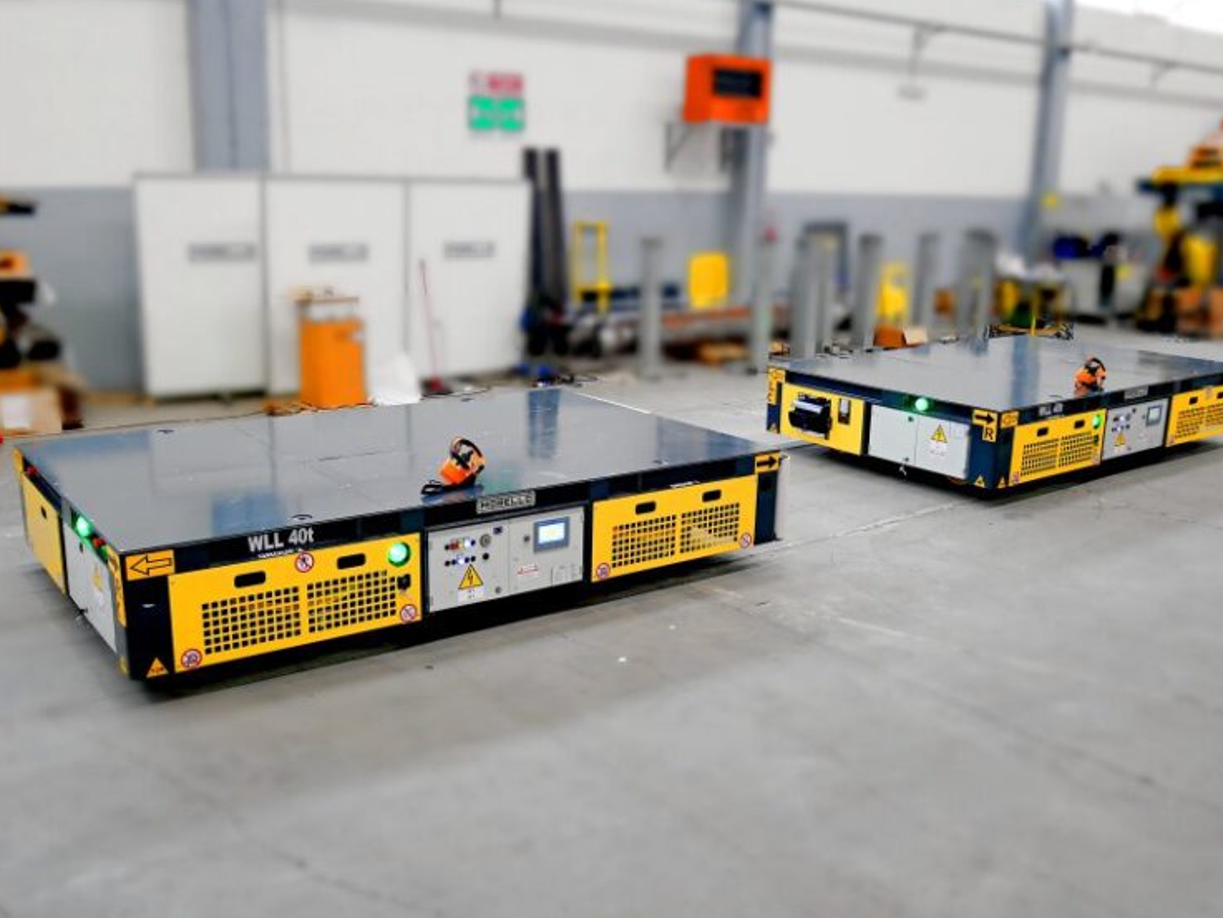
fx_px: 883
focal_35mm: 25
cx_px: 631
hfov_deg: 69.4
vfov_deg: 54.9
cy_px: 443
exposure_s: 1/60
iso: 320
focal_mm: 12
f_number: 3.5
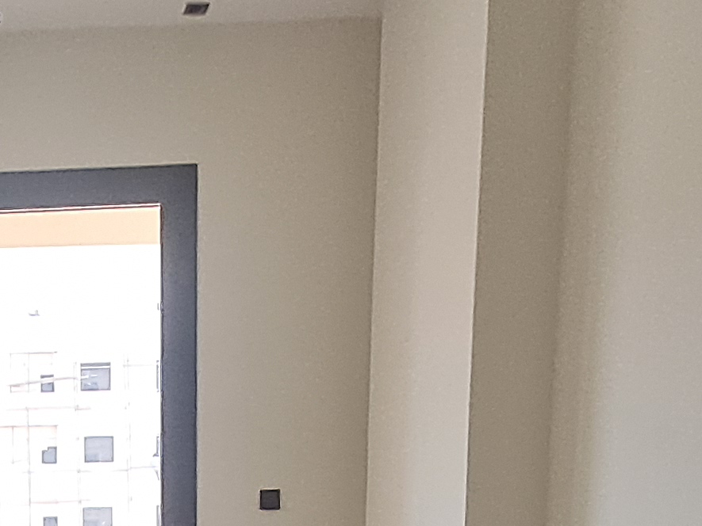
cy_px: 790
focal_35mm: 59
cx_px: 0
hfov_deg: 30.4
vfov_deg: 21.0
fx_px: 1197
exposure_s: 1/50
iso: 64
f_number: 2.2
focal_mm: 1.64
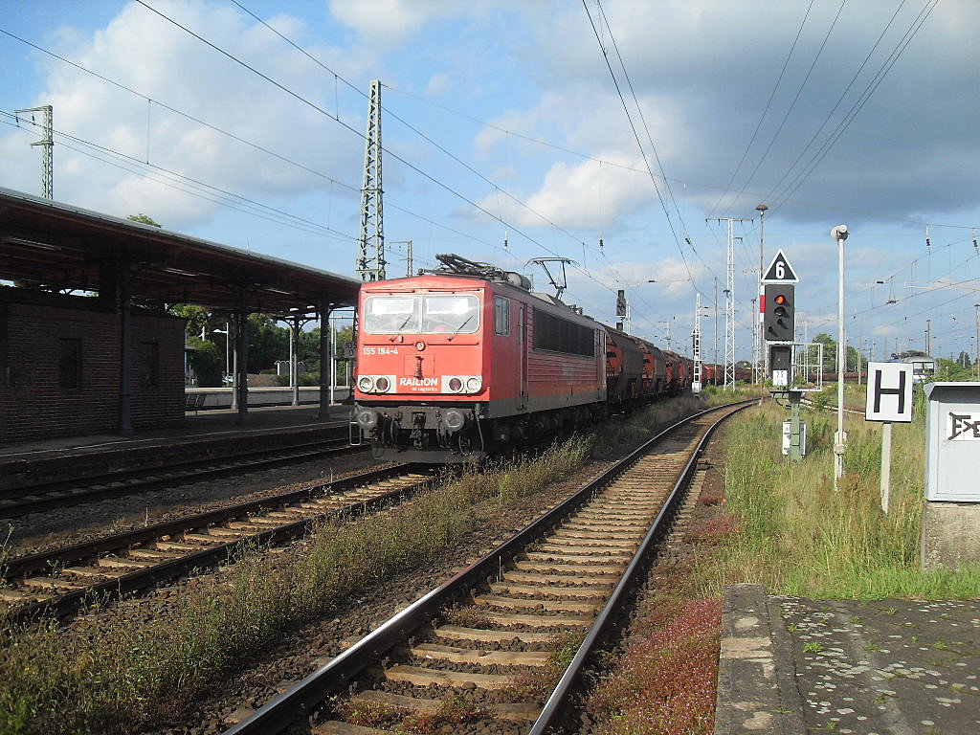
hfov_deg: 54.0
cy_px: 368
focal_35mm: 34
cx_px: 490
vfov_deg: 41.8
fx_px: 963
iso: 80
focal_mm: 6.3
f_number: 7
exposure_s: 1/180
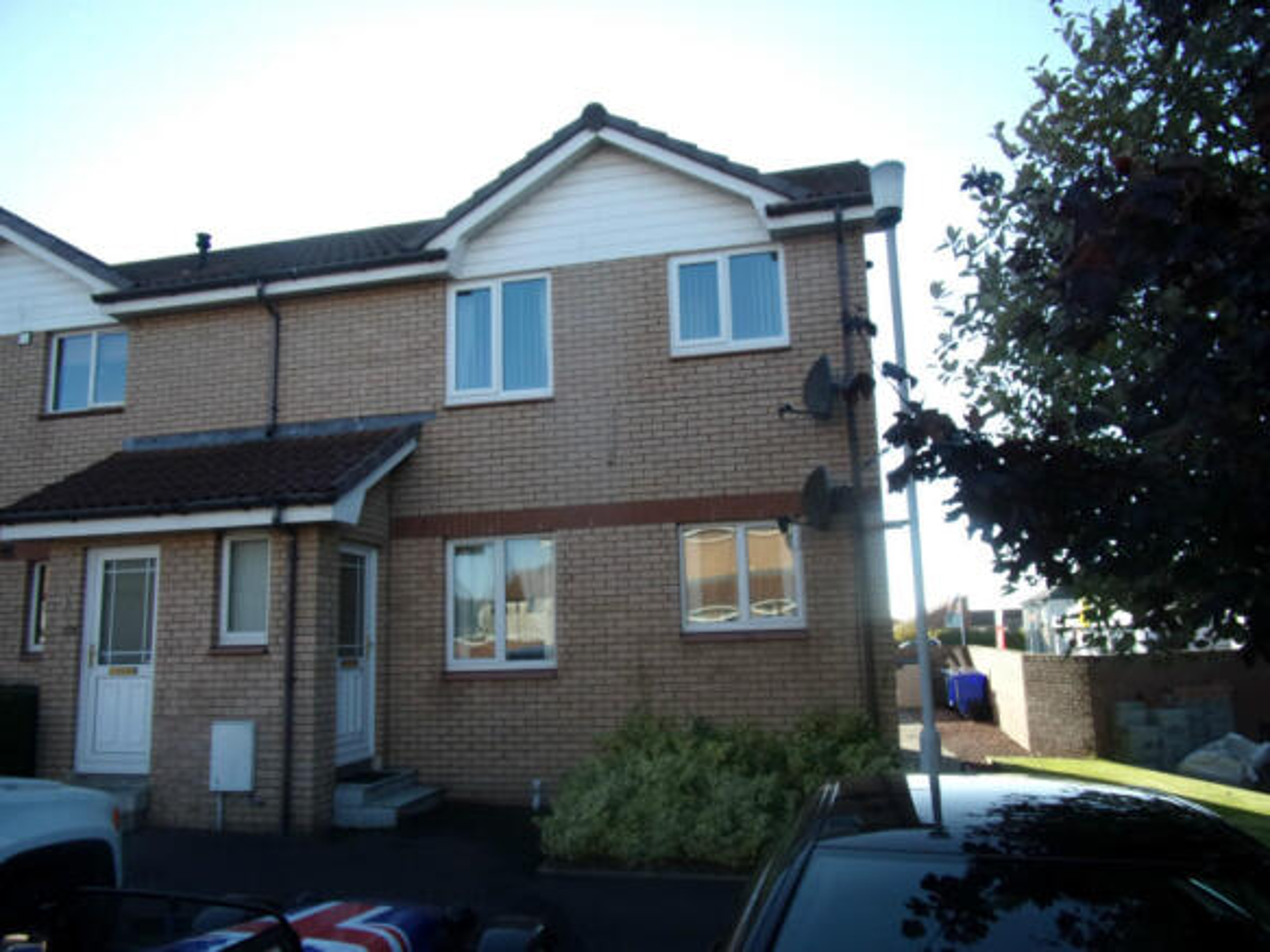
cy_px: 476
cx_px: 635
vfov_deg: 56.8
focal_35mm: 24
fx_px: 880
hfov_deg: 71.6
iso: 80
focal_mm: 4.3
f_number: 3.3
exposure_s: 1/340
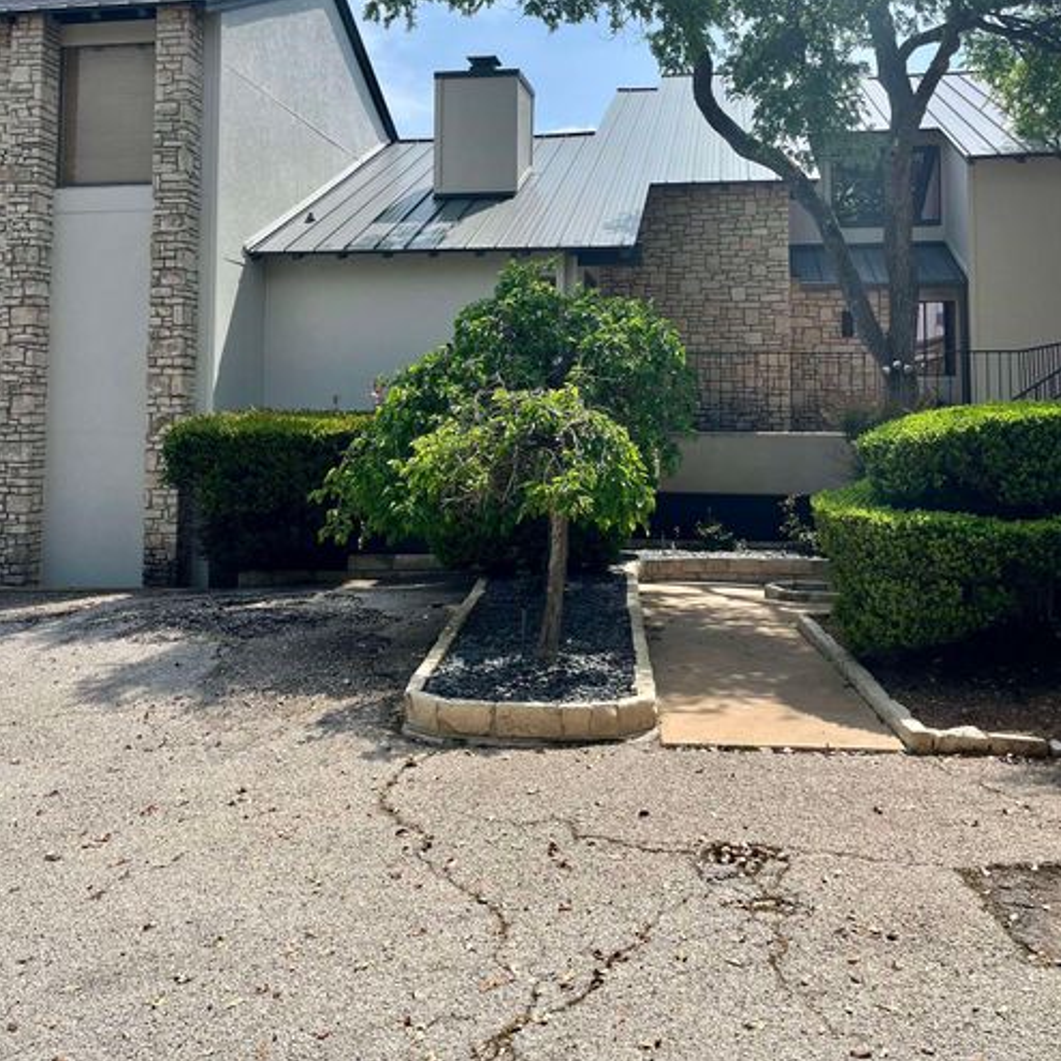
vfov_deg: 51.5
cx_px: 535
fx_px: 1075
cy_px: 347
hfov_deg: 52.5
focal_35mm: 31
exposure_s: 1/4310
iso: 50
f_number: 1.6
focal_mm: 5.1
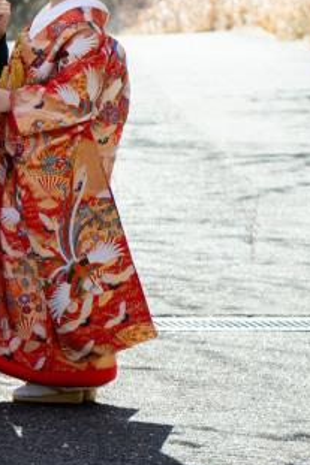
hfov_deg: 4.6
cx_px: -222
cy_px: -392
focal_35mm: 297
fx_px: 3840
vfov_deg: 6.8
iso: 200
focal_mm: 77
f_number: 2.8
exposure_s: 1/800
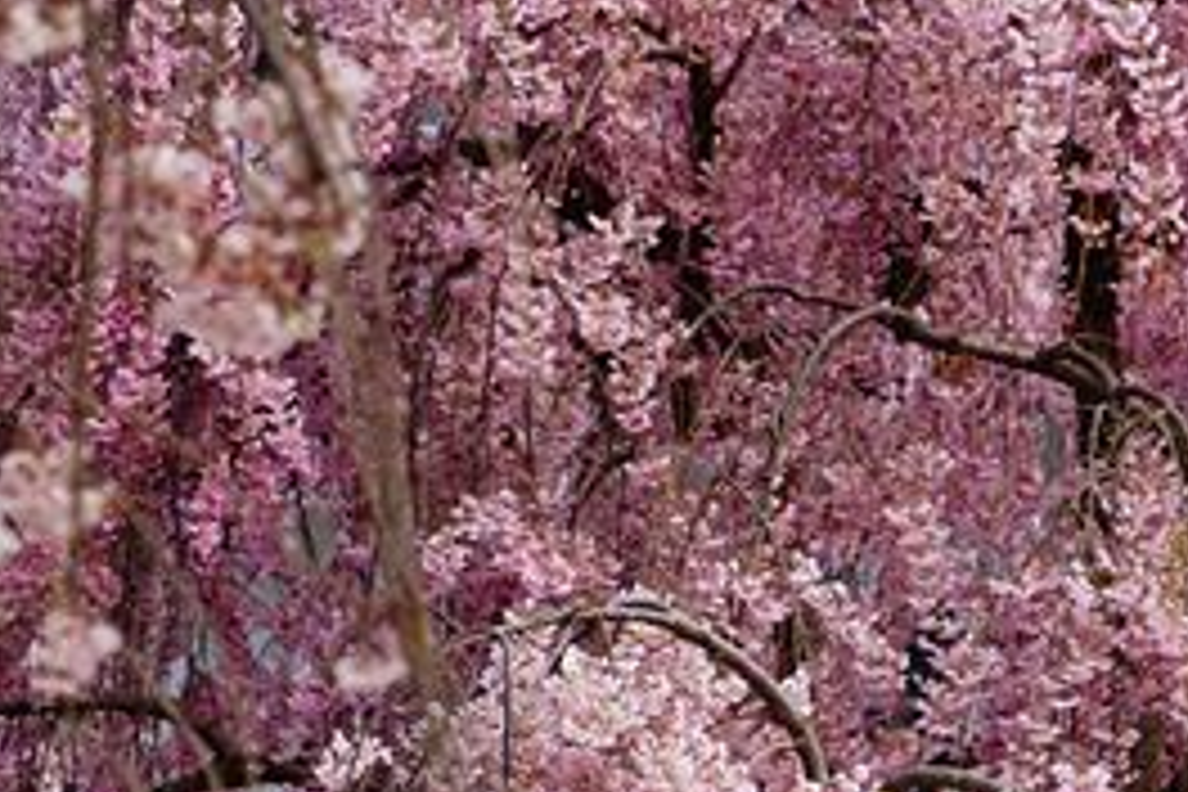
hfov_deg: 5.1
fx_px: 13397
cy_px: 691
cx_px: 1076
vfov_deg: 3.4
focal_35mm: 406
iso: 125
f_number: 6.7
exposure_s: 1/200
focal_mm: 134
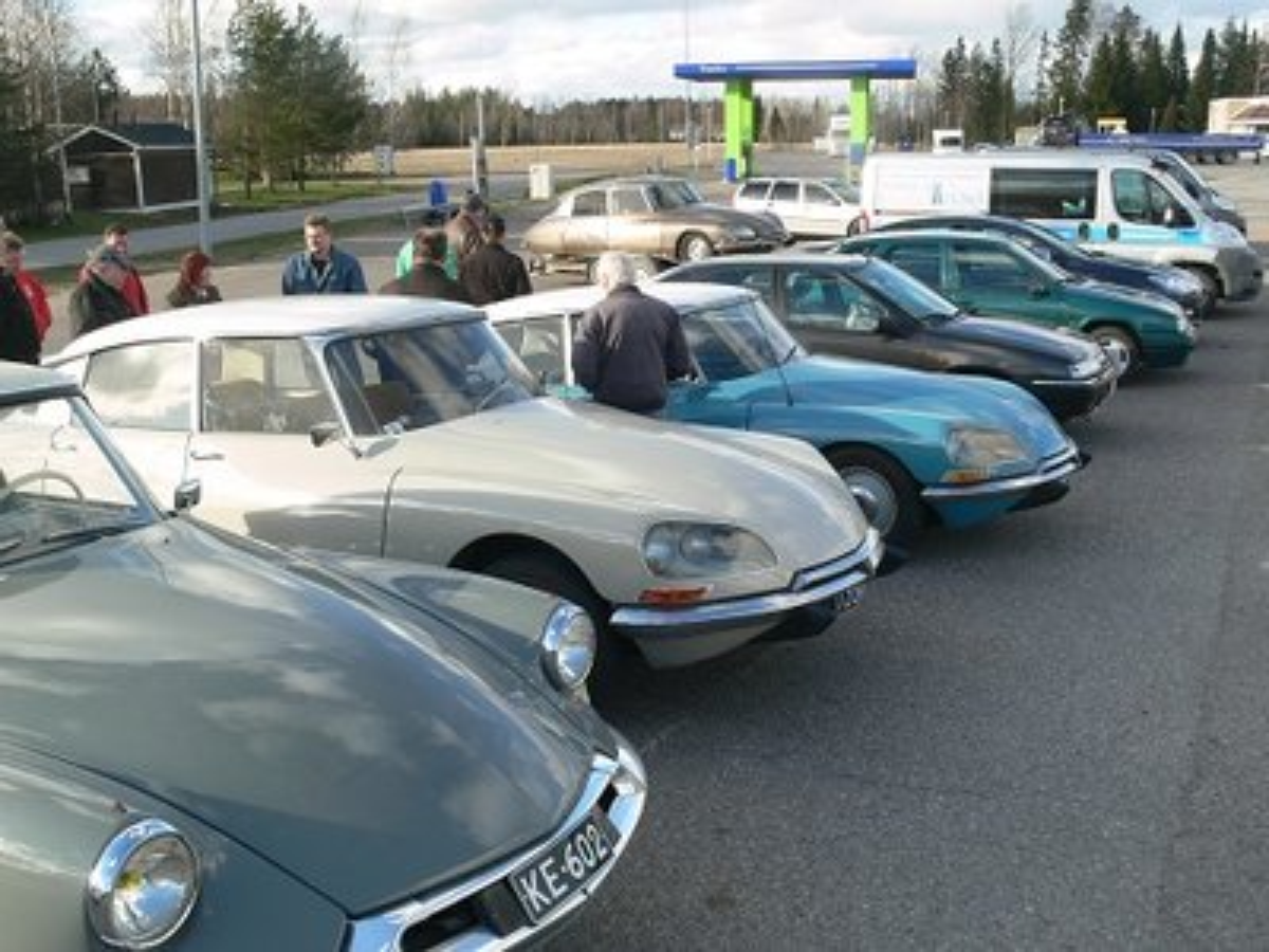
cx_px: 634
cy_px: 476
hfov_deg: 52.6
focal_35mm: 35
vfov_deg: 40.7
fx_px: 1283
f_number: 5
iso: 80
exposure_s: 1/100
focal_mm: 7.4
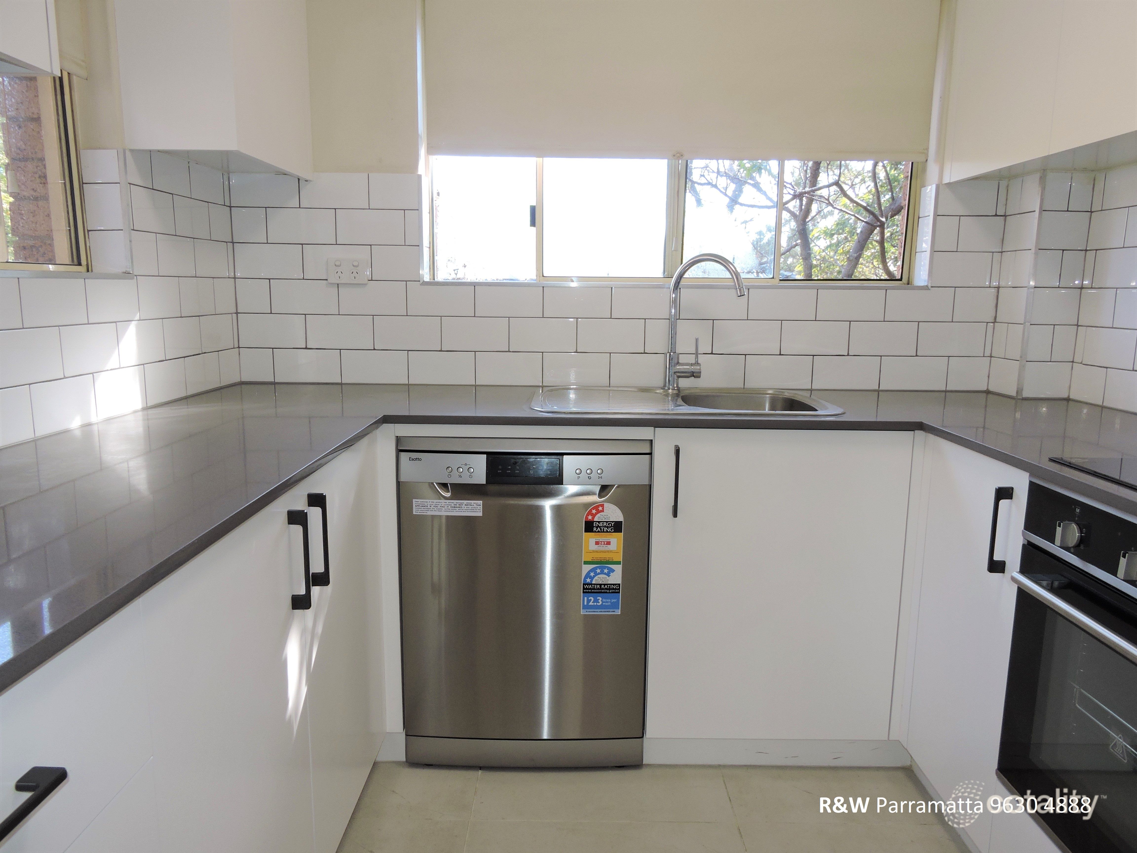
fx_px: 788
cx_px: 568
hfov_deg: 71.6
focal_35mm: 24
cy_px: 426
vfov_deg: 56.8
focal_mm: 4.3
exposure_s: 1/50
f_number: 3.3
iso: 100
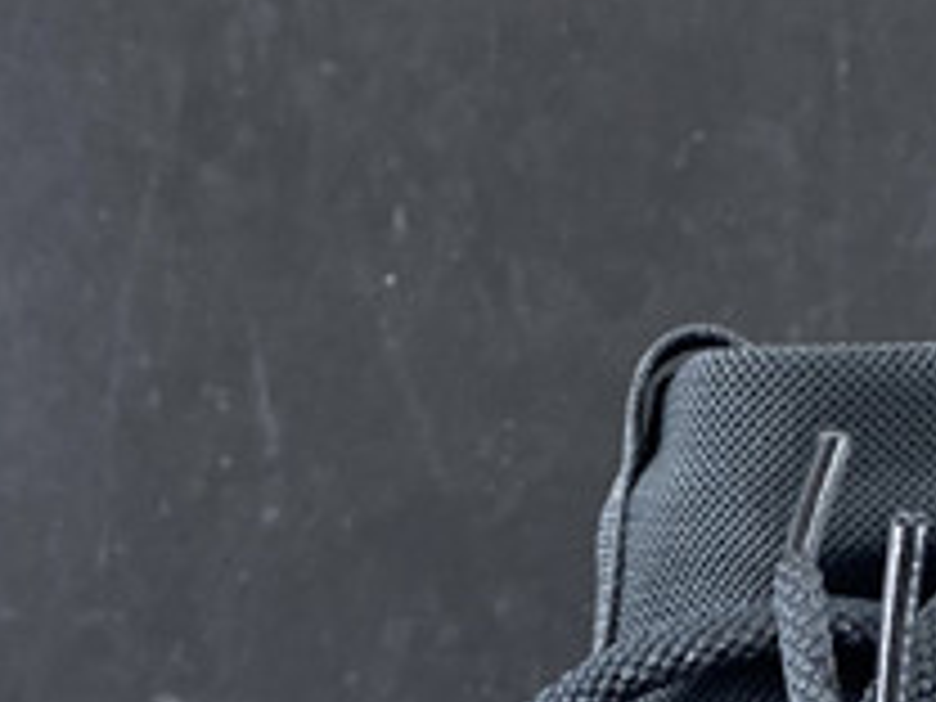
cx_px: 729
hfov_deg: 15.7
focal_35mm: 125
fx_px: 3380
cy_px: 1166
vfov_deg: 11.2
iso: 100
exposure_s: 1/50
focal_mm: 4.25
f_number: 1.8
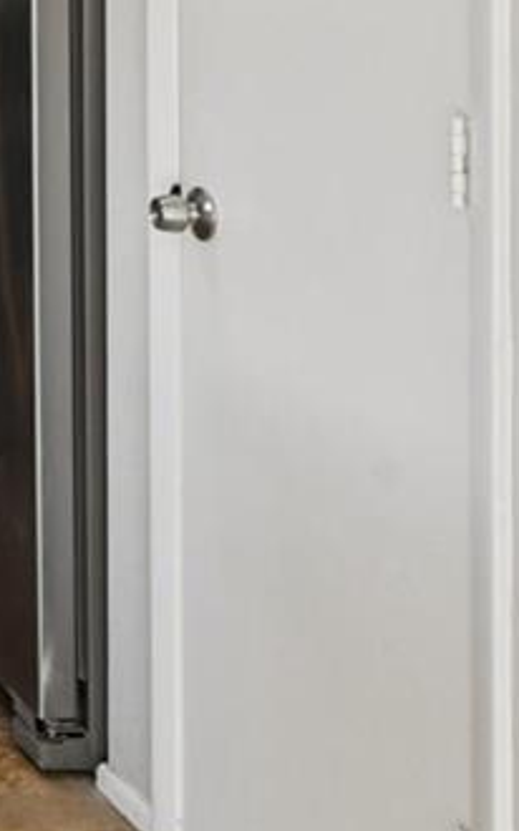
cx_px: -703
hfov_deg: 12.9
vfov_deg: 24.5
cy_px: -76
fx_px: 1789
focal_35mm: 79
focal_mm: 16
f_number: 8
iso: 400
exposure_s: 1/40
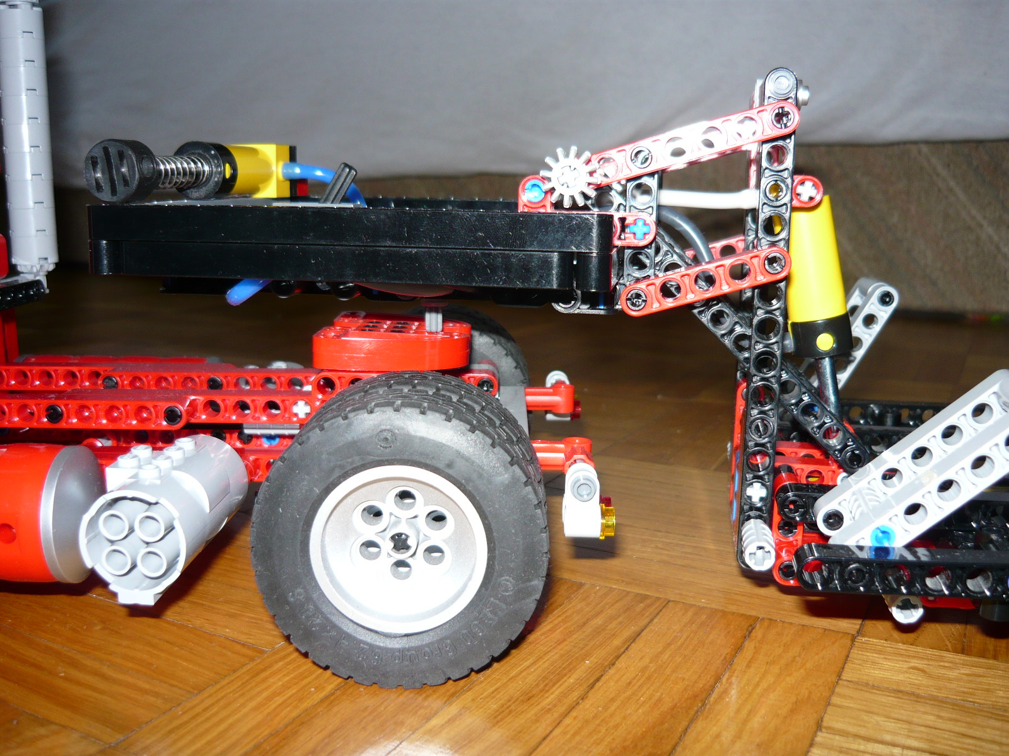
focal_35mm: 33
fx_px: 962
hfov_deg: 55.4
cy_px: 378
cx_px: 504
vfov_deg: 42.9
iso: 100
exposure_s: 1/30
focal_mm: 5.5
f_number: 2.8
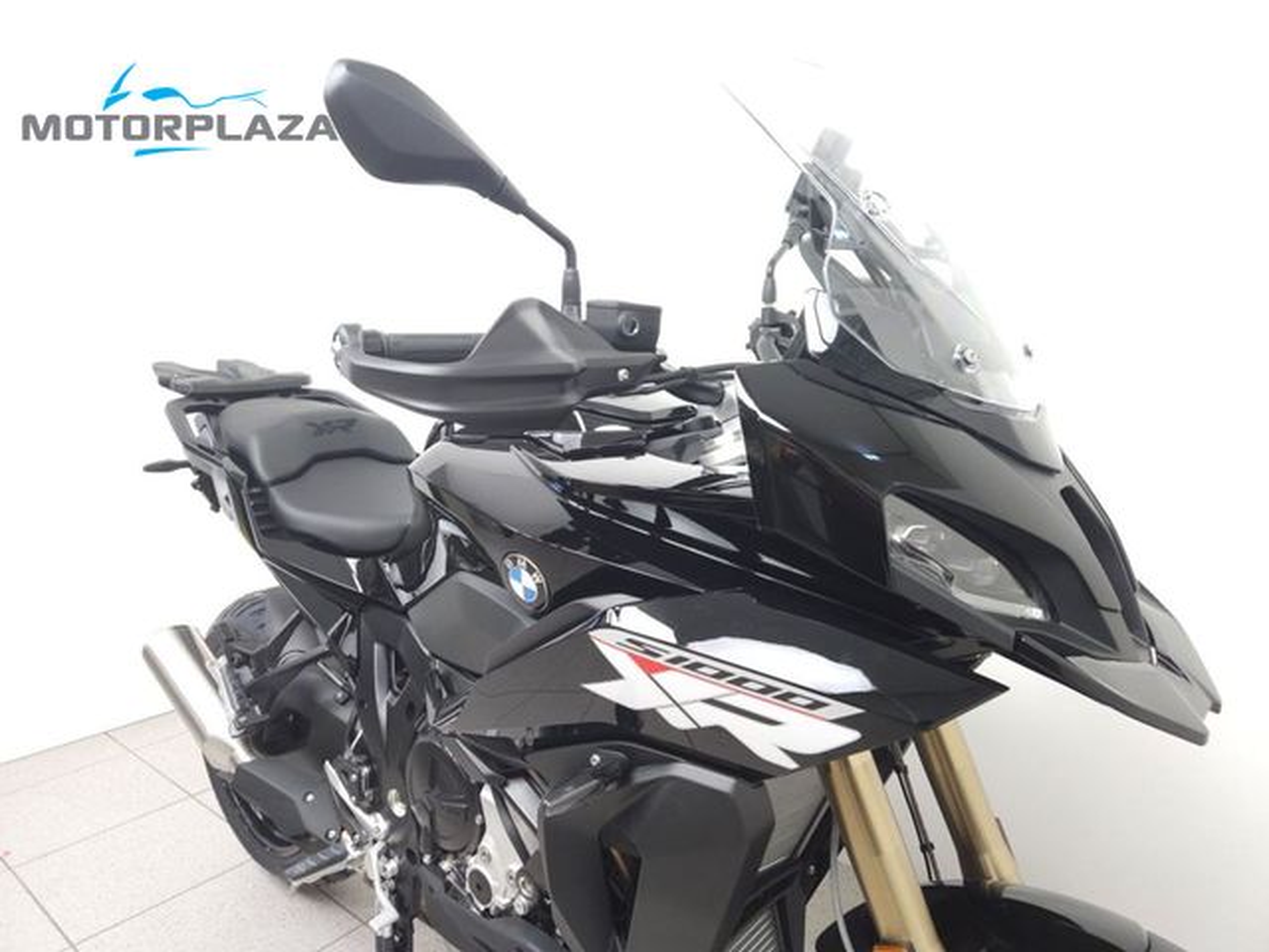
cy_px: 476
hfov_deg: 73.9
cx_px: 634
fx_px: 843
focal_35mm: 23
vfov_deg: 58.9
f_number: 1.8
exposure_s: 1/33
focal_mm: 5.4
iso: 125
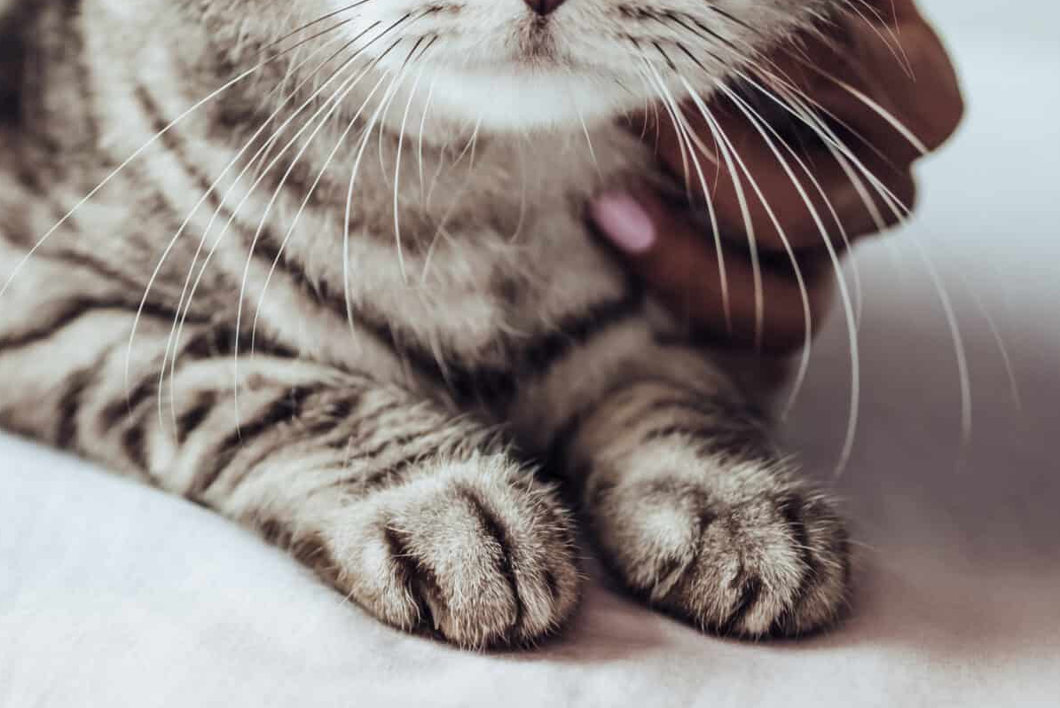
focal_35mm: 75
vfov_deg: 17.8
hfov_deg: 25.3
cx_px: -63
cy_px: -3
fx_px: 2209
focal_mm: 35
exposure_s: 1/125
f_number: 2.5
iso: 640
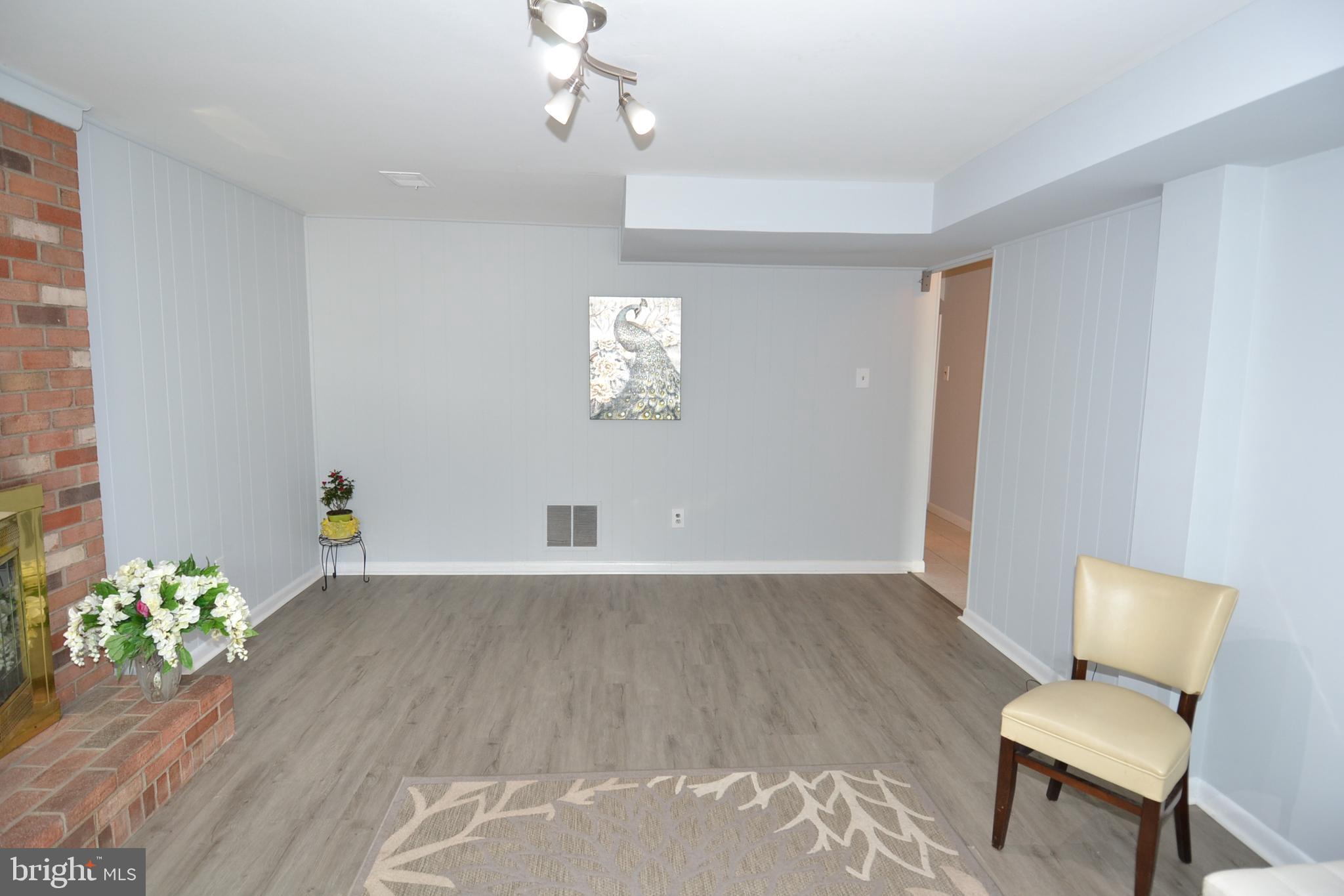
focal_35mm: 18
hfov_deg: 90.0
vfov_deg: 67.4
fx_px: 672
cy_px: 448
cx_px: 672
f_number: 4
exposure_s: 1/60
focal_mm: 12
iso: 450
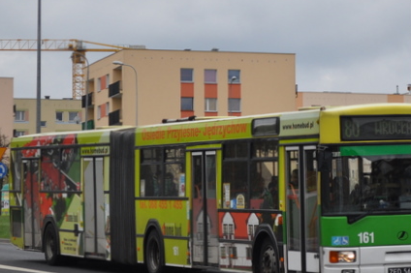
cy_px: 83
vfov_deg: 7.8
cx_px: 279
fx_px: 1997
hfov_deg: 11.7
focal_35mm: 175
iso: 400
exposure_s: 1/1250
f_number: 5.6
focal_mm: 55
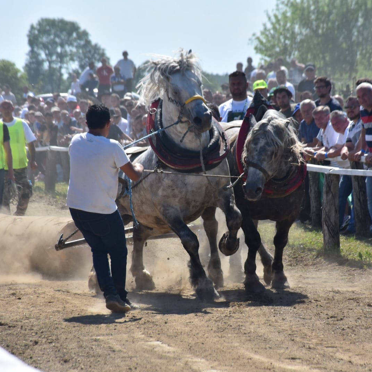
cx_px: 209
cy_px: 186
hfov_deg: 6.5
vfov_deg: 6.5
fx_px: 3271
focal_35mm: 269
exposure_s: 1/1250
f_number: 9
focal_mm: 140
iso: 500
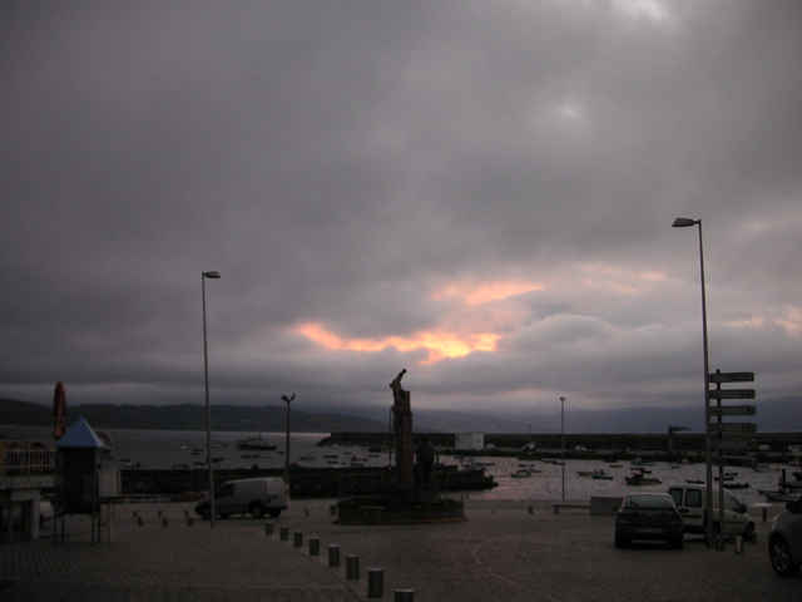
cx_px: 401
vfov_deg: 38.7
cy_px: 301
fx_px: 857
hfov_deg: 50.1
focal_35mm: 37
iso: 50
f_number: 2.8
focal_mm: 6.1
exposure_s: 1/60
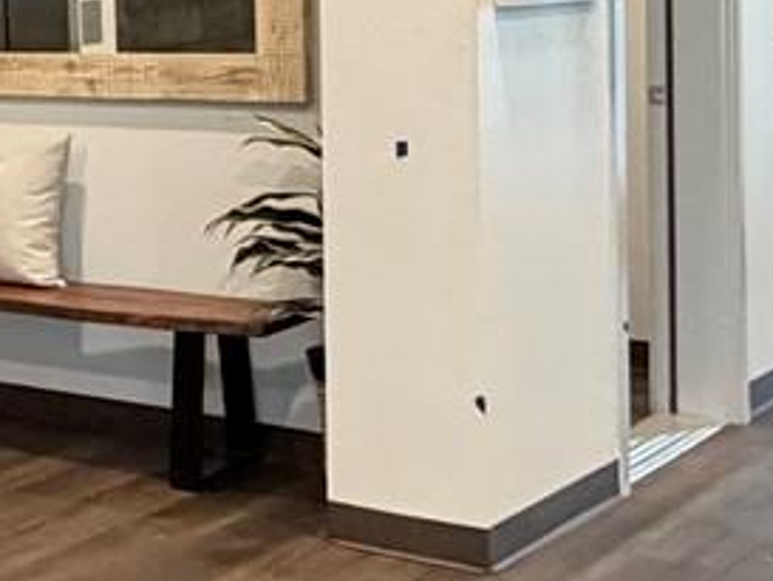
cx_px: -589
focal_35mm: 82
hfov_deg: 18.8
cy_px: 62
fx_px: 1832
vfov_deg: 17.7
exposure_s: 1/60
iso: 500
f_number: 2.2
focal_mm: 2.22
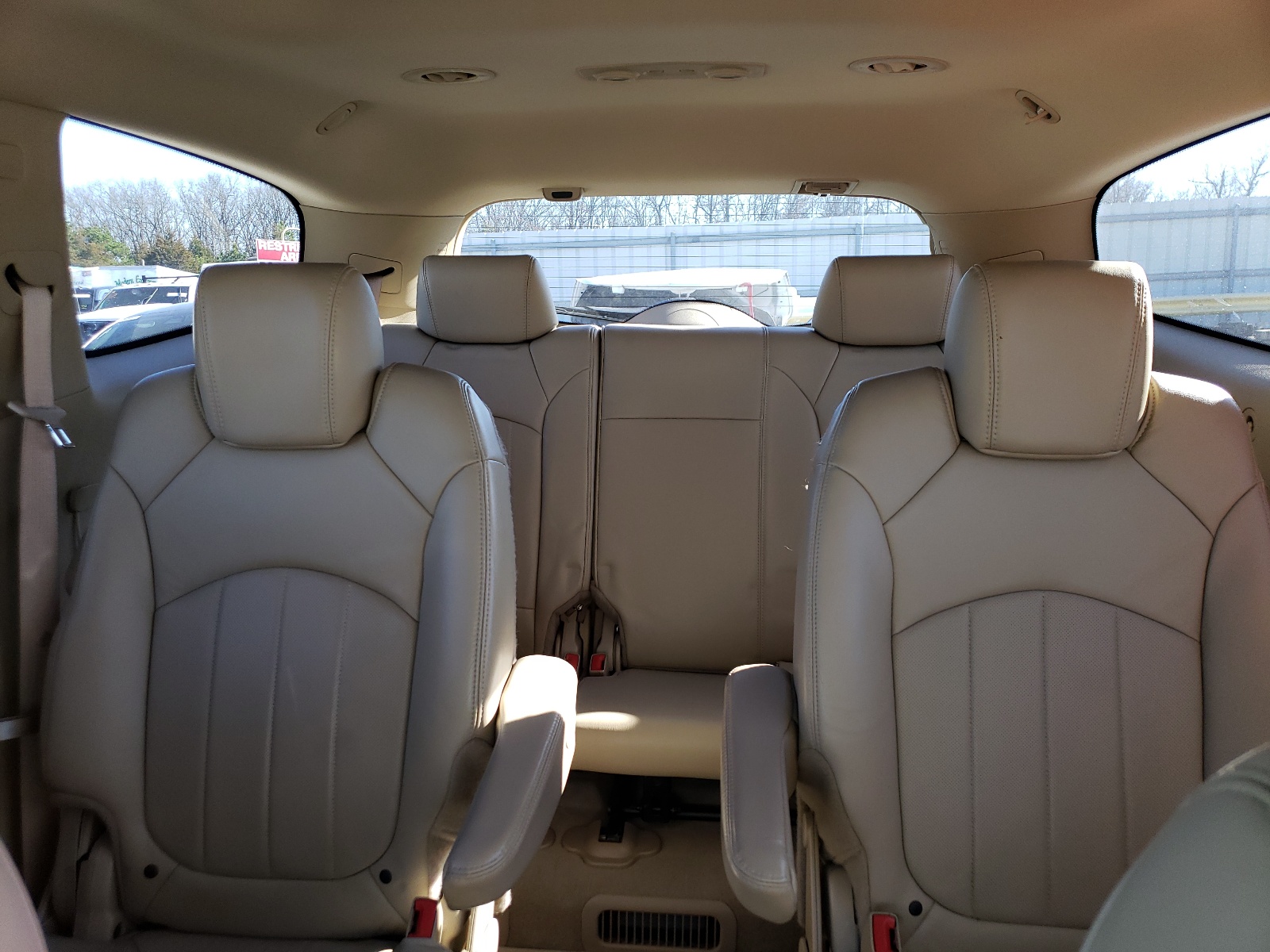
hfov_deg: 67.3
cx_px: 635
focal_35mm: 26
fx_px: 954
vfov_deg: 53.1
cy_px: 476
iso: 77
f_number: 1.5
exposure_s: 1/120
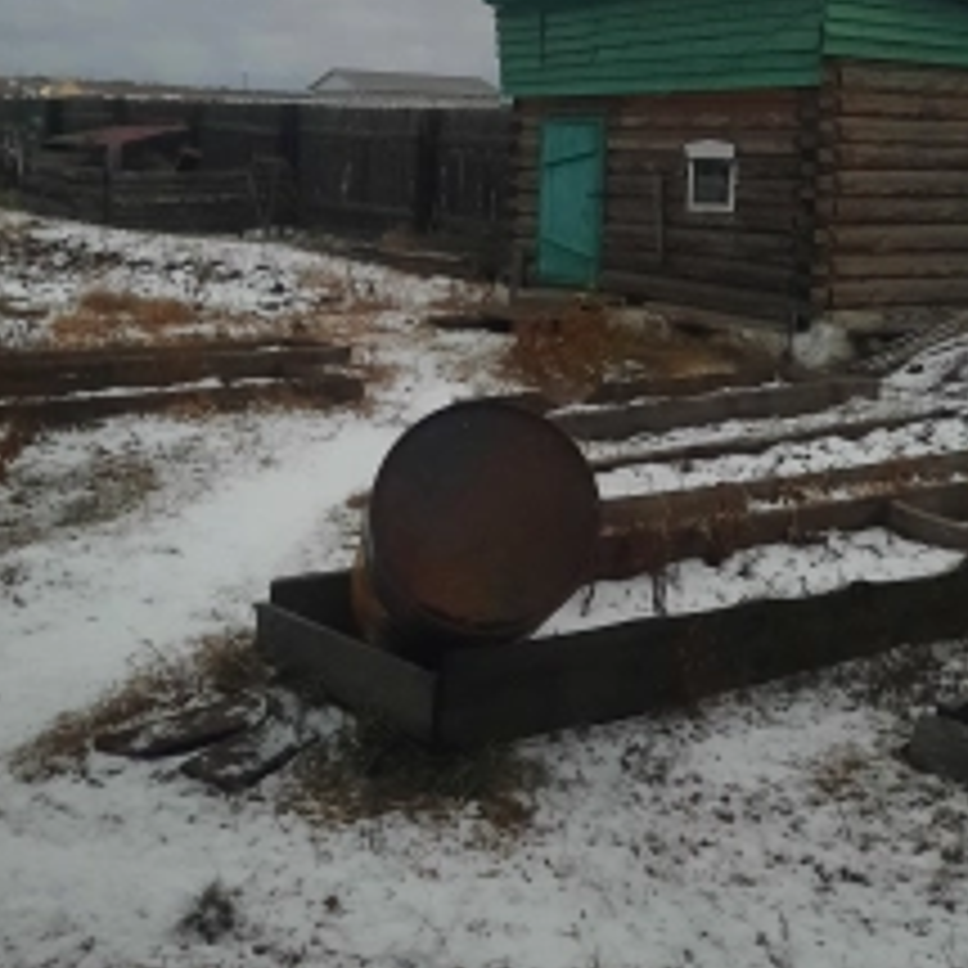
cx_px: 561
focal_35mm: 48
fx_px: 1519
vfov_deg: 34.4
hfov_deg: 35.3
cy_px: 212
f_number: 2
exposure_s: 1/20
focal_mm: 4.6
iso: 640
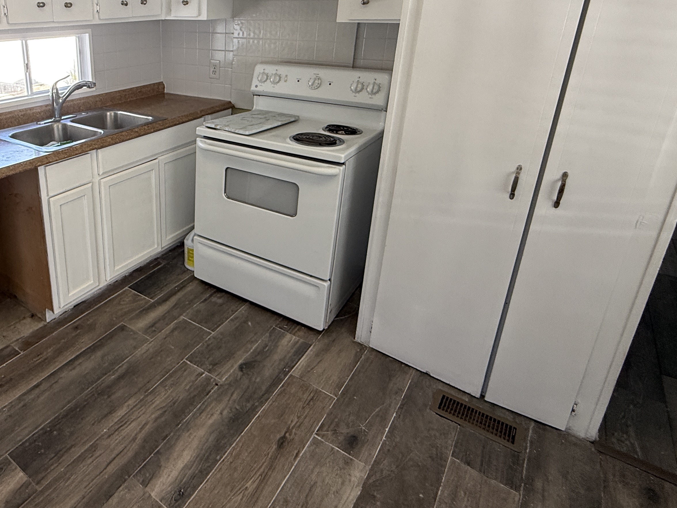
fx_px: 469
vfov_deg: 55.5
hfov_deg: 66.9
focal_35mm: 24
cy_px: 163
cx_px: 166
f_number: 2.2
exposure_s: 1/120
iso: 125
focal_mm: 2.22
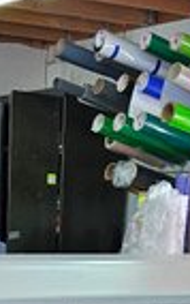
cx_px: 1
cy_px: 461
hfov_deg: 12.0
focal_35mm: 108
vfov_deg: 17.3
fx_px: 893
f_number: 1.8
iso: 100
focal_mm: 5.4
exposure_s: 1/120
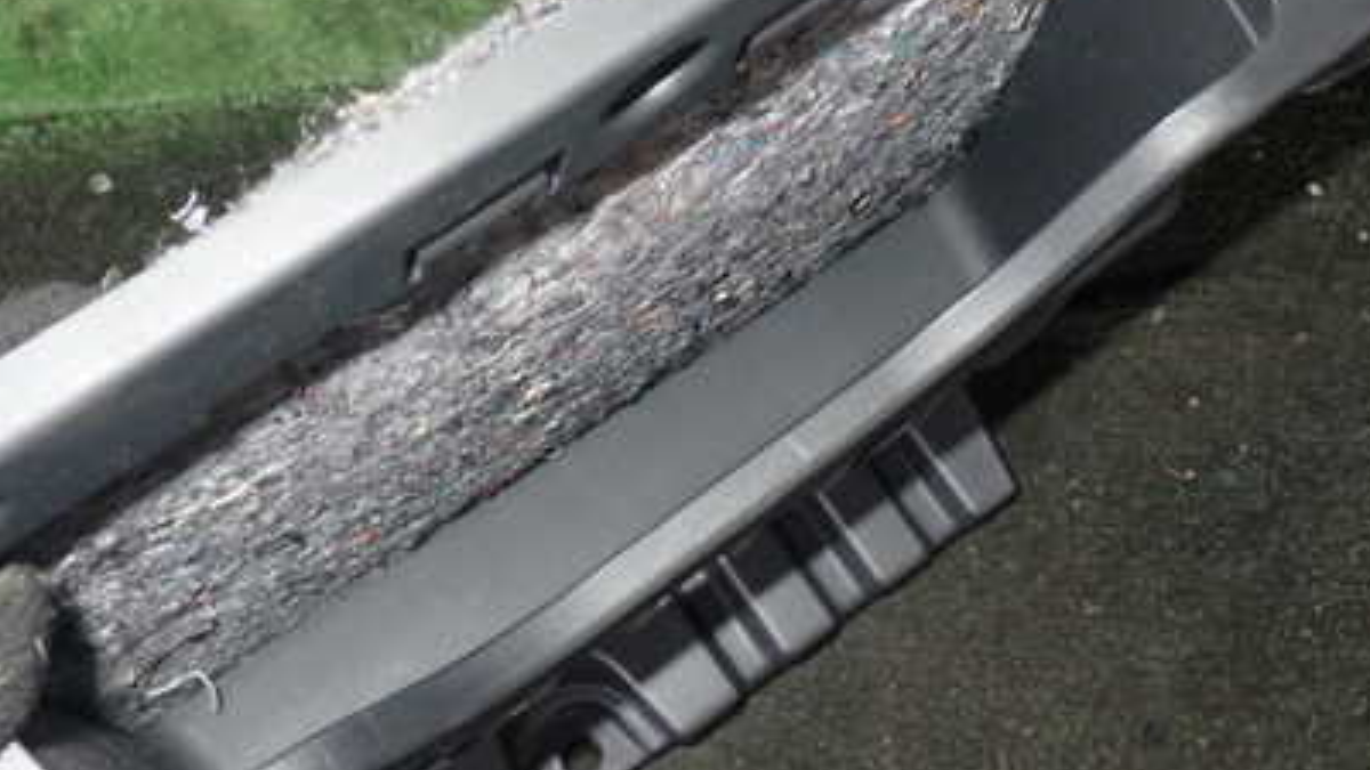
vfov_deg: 24.3
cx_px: 640
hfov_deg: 42.1
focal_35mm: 49
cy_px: 253
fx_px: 1780
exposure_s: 1/30
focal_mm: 5.4
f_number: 6.3
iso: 200
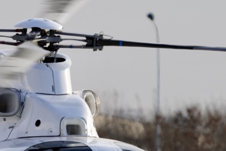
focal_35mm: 1166
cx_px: 26
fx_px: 7326
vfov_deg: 1.2
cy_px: 158
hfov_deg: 1.8
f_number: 5.6
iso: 320
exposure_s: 1/1000
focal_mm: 353
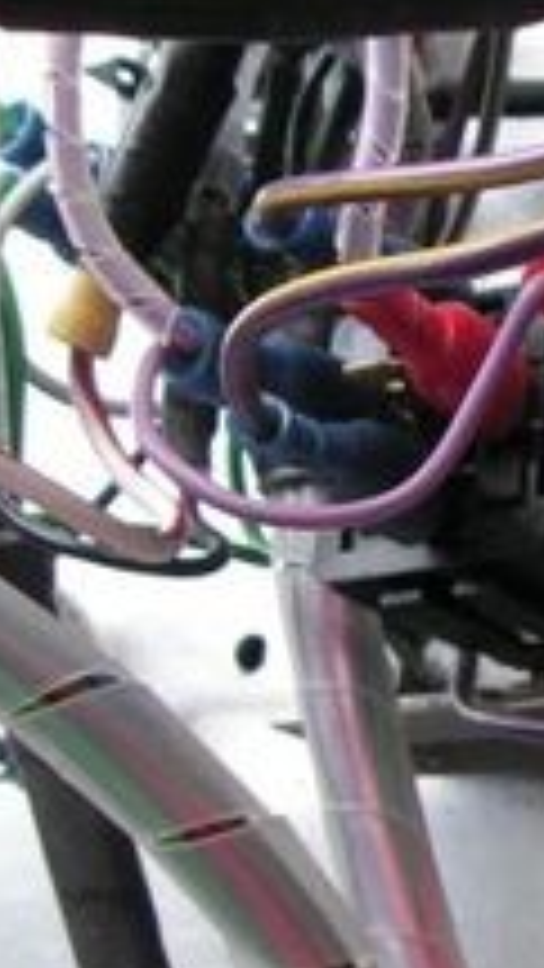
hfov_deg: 9.4
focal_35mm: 123
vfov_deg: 17.4
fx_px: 3153
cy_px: 563
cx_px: 953
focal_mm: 6.3
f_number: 3.3
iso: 50
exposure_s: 1/45
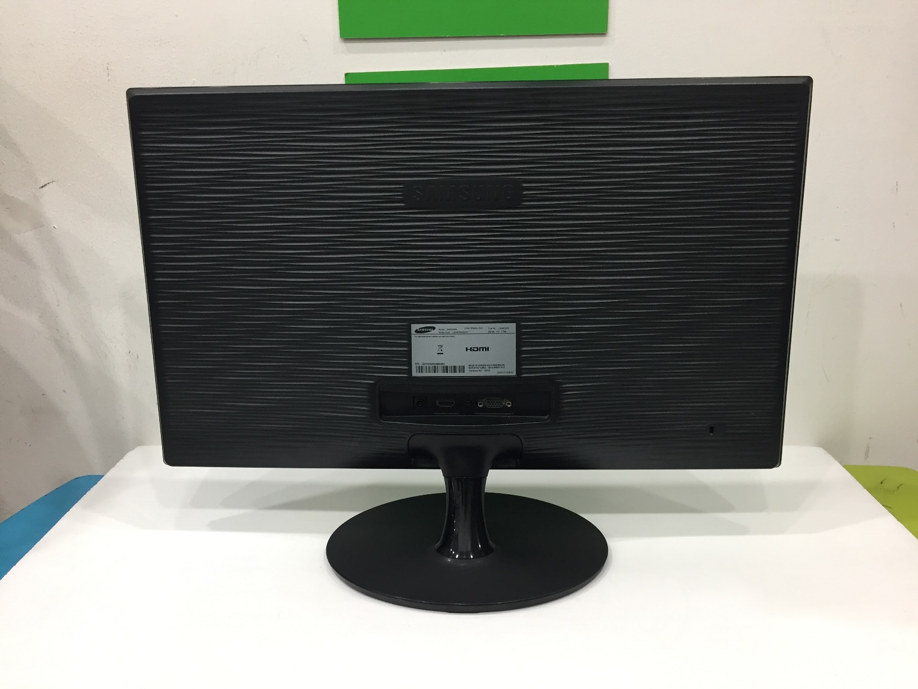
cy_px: 344
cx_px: 459
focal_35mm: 29
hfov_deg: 61.7
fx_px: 769
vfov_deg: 48.2
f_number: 2.2
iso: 125
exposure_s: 1/33
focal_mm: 4.15
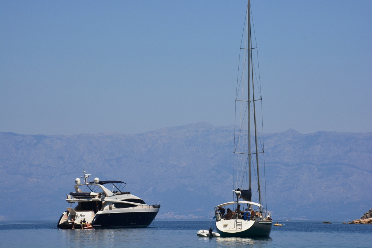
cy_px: 124
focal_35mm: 138
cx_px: 186
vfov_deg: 9.9
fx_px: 1426
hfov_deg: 14.9
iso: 200
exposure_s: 1/250
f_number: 11
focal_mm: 92
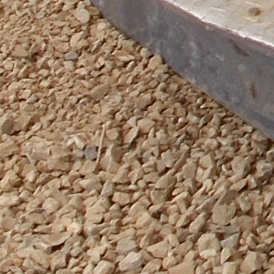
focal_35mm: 220
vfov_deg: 7.6
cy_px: -261
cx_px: 759
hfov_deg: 7.2
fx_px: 1970
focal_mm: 6.9
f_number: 3.9
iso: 80
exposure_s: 1/50
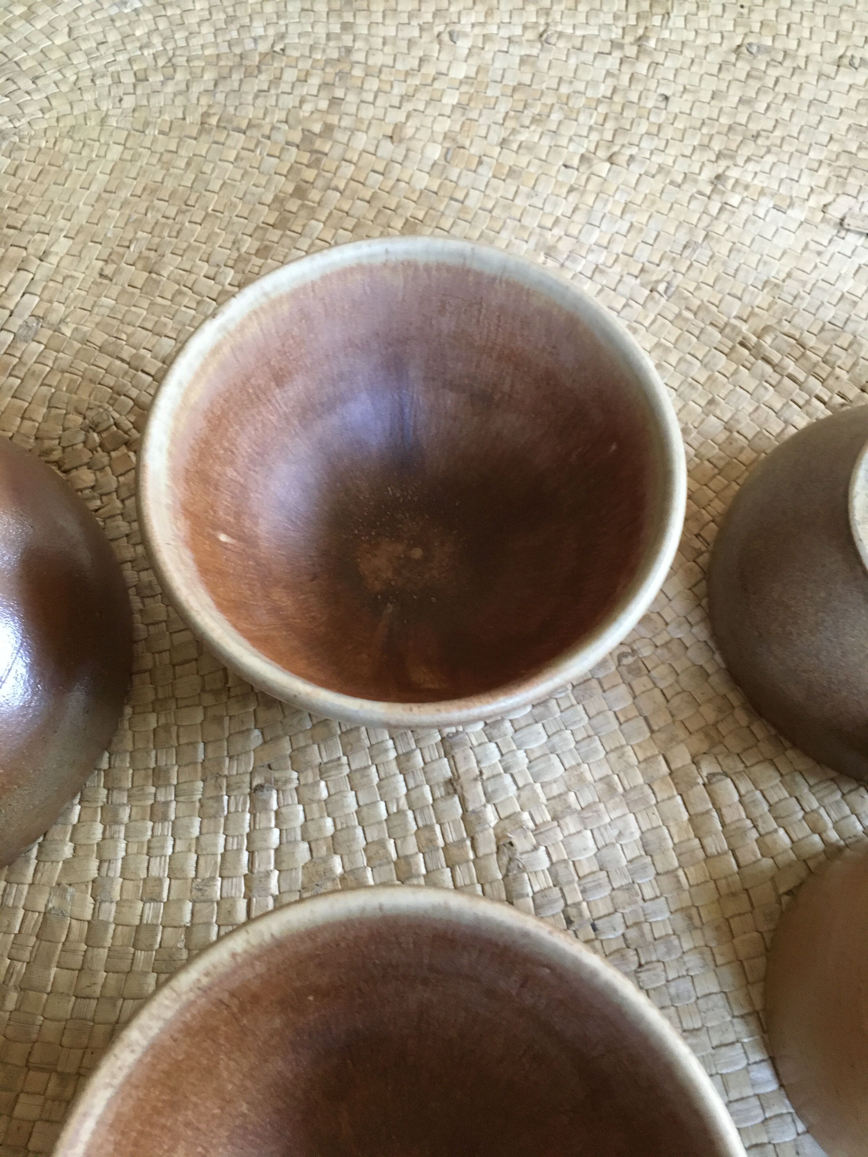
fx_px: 970
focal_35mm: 29
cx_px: 434
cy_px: 578
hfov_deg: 48.2
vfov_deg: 61.7
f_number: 2.2
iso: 200
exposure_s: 1/20
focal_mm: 4.15
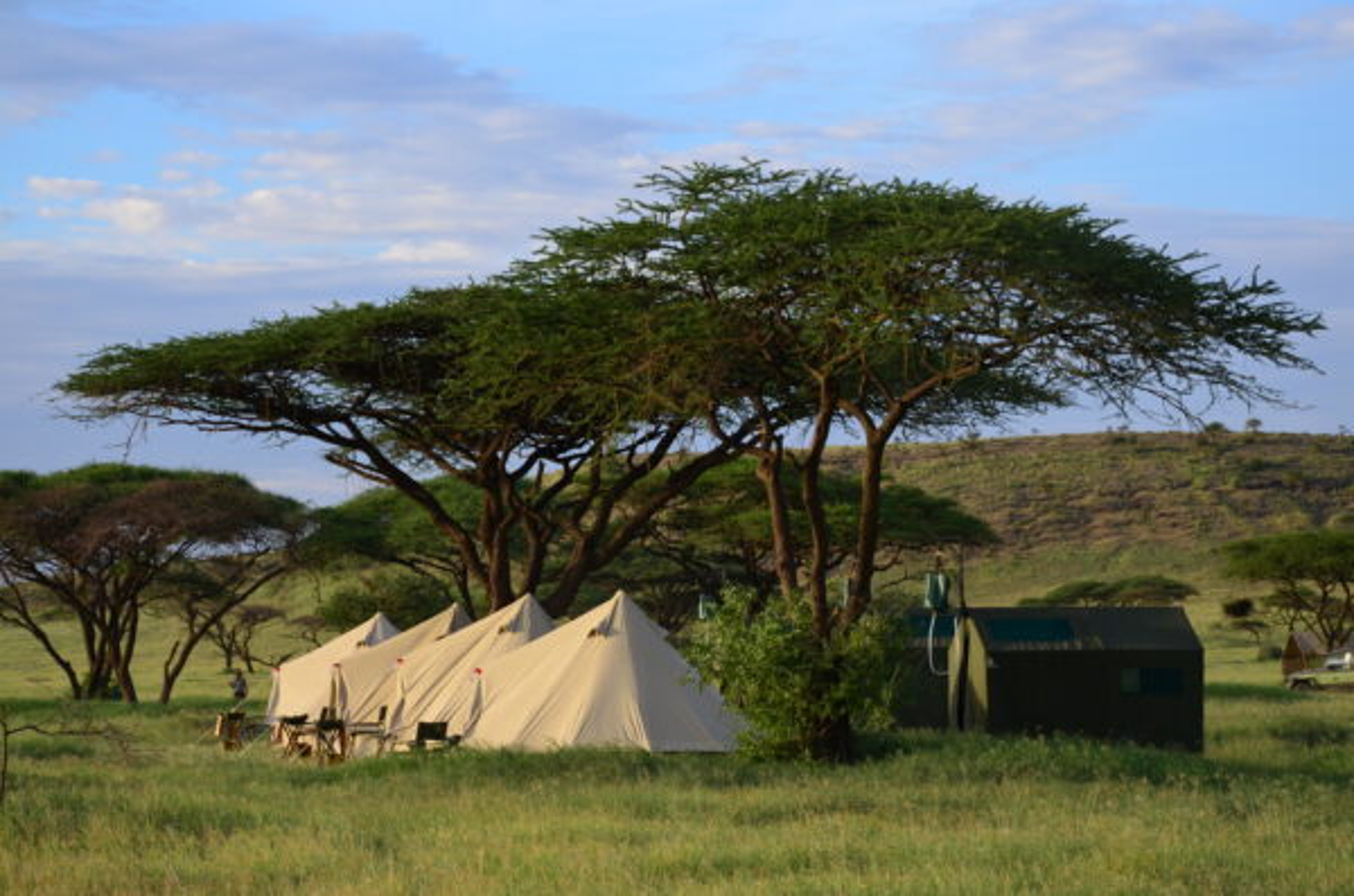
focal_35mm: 105
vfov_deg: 13.0
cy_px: 448
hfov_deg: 19.5
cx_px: 677
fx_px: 3940
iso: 250
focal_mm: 70
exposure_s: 1/200
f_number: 9
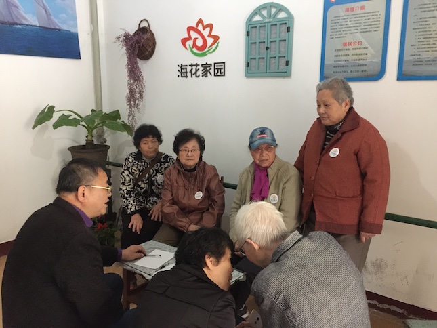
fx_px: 366
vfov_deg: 48.2
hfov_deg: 61.7
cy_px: 164
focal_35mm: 29
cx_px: 218
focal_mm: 4.15
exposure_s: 1/8
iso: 200
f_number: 2.2
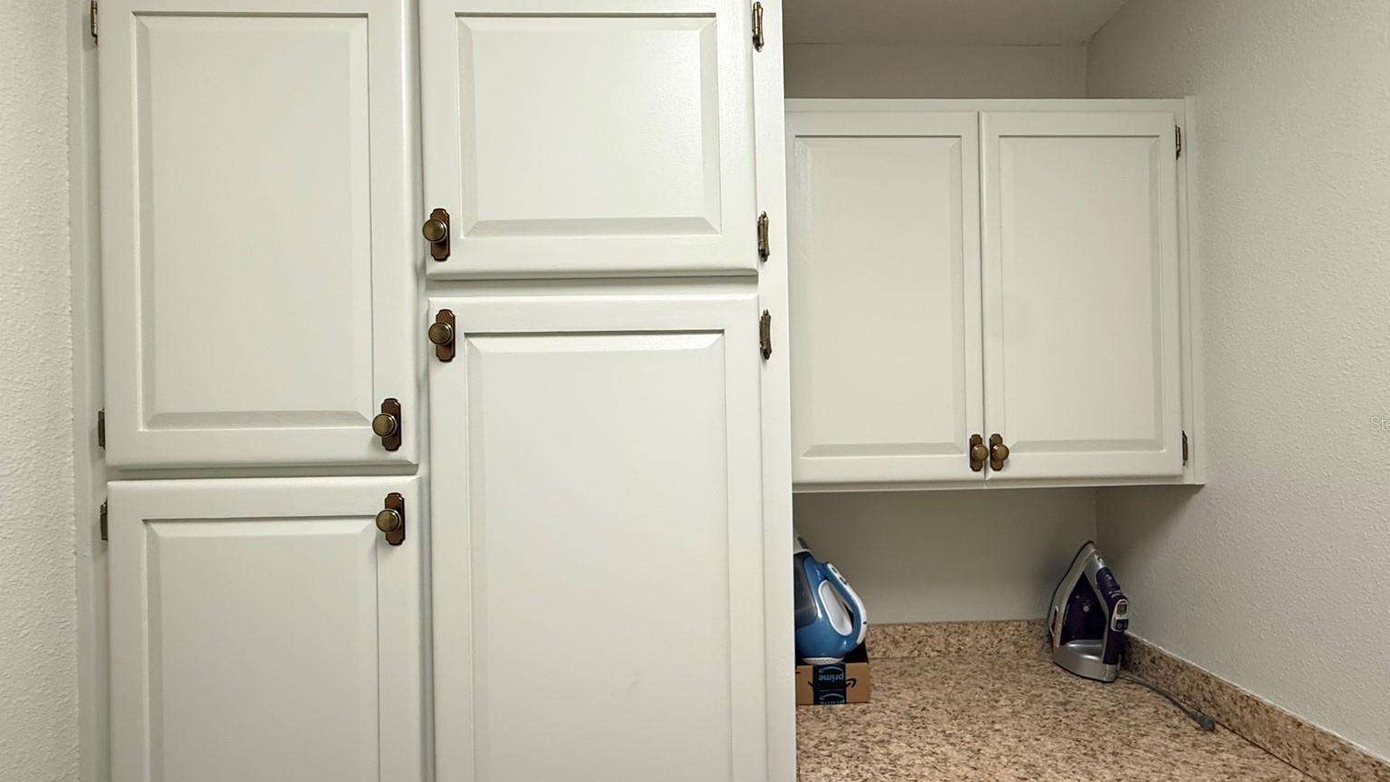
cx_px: 727
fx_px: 590
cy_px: 423
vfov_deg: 67.0
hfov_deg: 99.3
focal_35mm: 16
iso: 200
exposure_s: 1/60
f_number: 2.2
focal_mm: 2.22
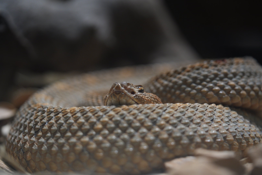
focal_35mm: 90
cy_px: 88
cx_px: 131
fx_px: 655
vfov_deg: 15.2
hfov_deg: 22.6
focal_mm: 90
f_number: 2.8
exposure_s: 1/320
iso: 1000
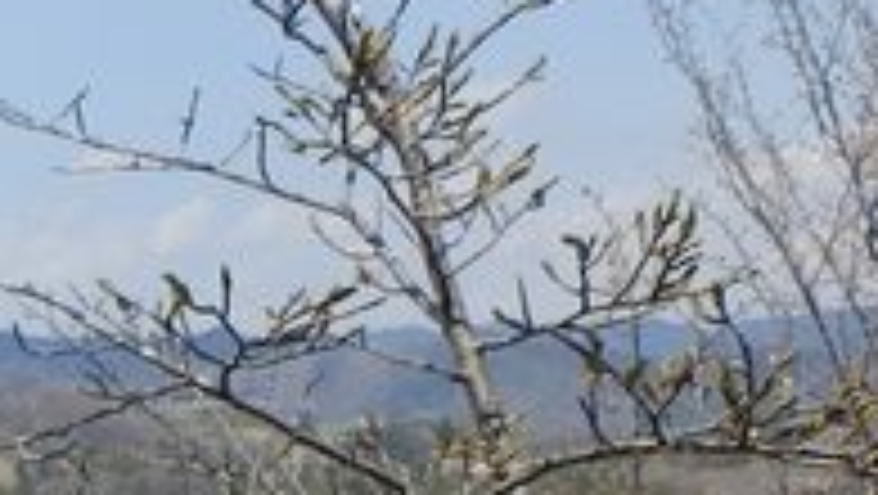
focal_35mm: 107
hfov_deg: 16.5
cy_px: 1089
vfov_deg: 10.2
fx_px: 2493
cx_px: -720
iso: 80
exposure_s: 1/160
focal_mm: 4.2
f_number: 7.9
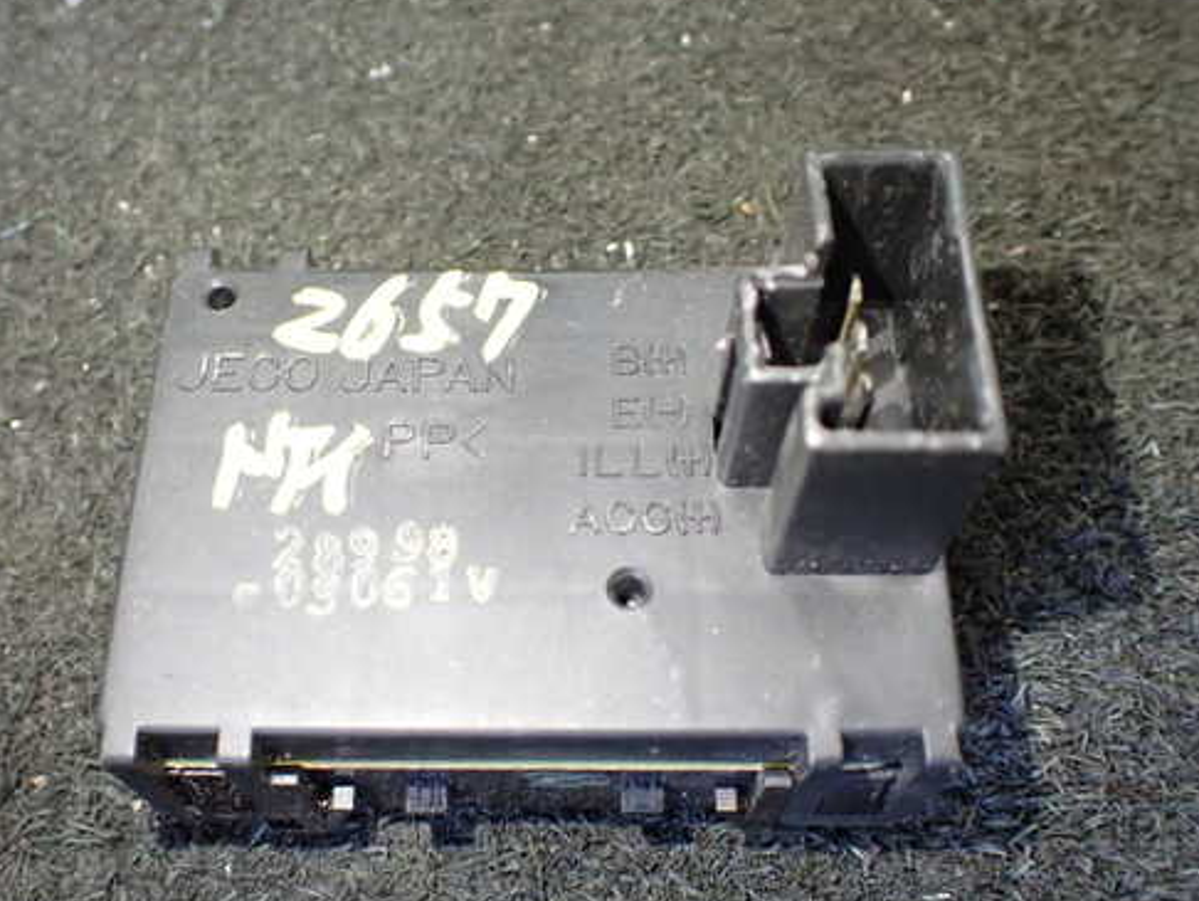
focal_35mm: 37
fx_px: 1282
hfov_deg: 50.1
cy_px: 459
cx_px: 558
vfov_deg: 38.7
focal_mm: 5.4
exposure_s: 1/60
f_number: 2.3
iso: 800
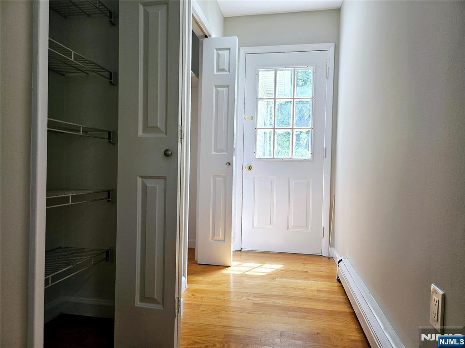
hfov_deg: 71.6
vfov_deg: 56.8
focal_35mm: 24
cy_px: 174
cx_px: 232
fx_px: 322
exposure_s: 1/120
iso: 64
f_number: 1.8
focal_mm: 5
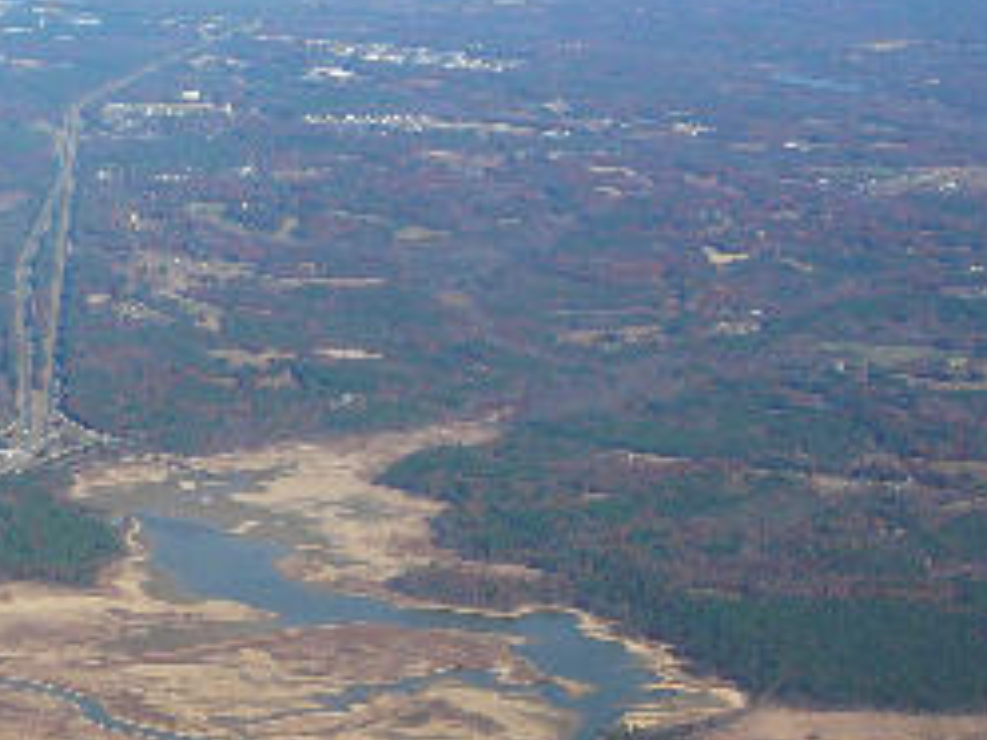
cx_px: -38
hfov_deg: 15.2
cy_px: 645
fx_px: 3621
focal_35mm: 127
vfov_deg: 11.6
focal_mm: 8.7
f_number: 3.5
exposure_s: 1/800
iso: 80
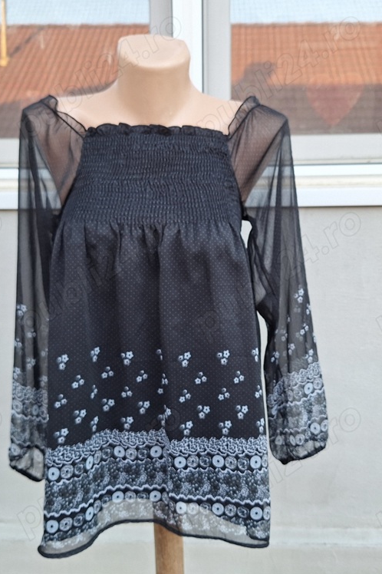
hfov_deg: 41.1
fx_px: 510
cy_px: 287
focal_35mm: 32
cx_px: 188
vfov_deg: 58.7
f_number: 1.8
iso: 64
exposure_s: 1/120
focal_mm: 5.54
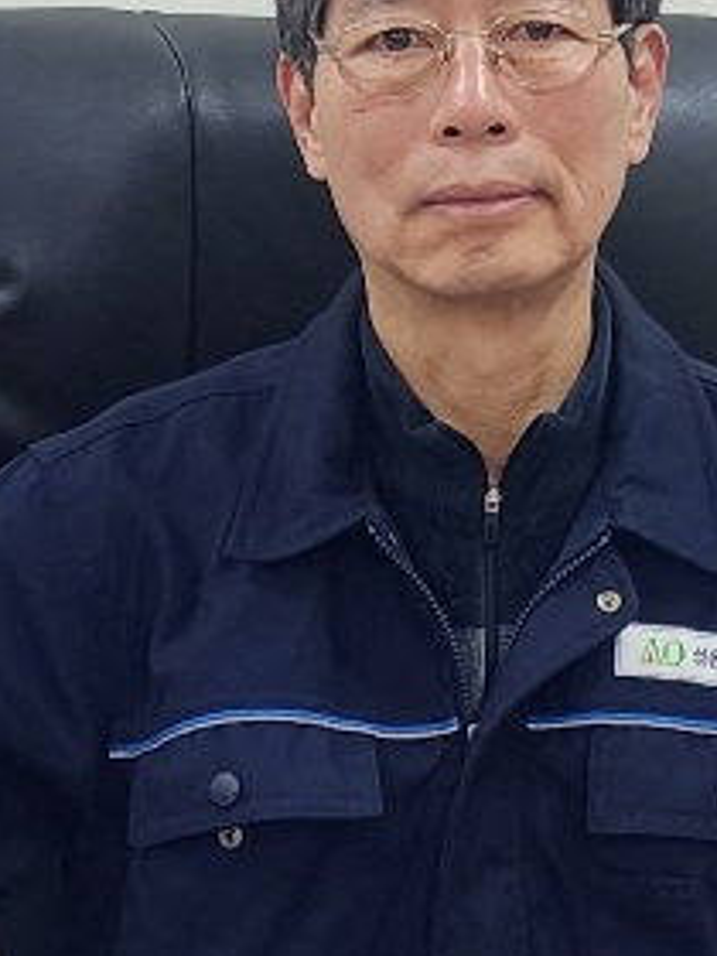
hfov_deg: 33.5
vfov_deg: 42.7
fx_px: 1188
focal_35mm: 43
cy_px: 259
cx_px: 415
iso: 320
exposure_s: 1/120
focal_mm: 6.4
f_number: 1.8
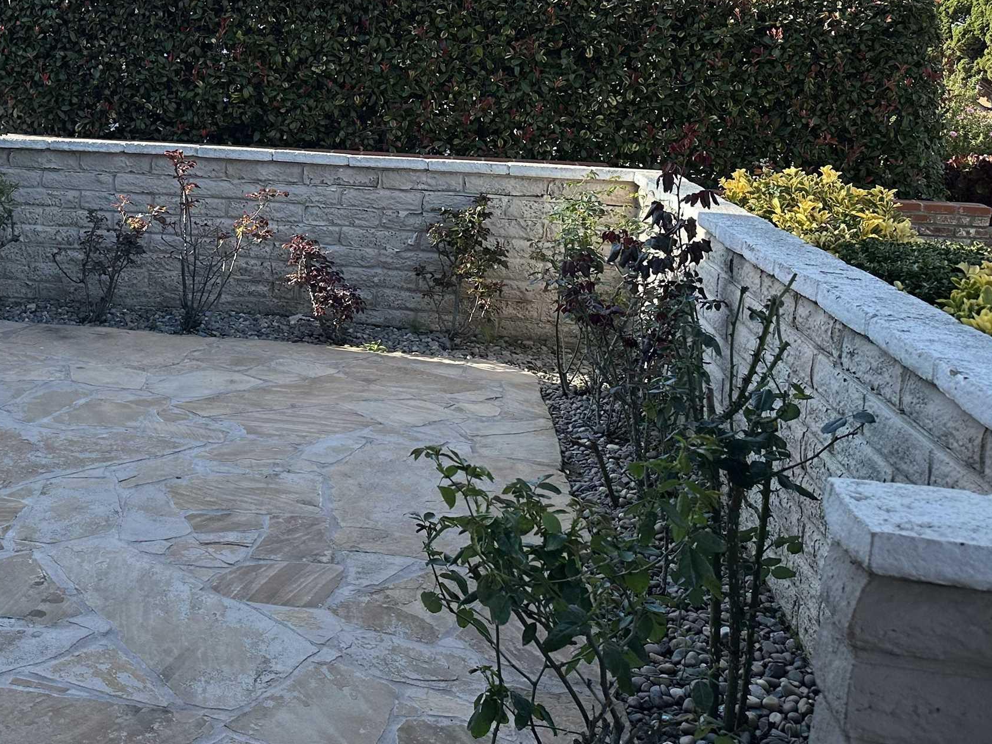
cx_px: 193
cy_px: 147
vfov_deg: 32.0
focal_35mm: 44
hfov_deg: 41.1
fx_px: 1261
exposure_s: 1/1916
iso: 80
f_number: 1.78
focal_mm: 6.86
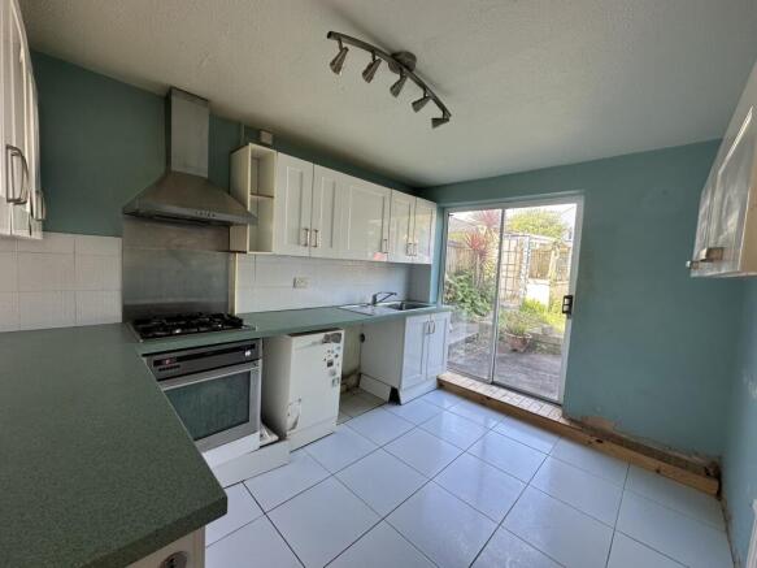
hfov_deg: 102.1
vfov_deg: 85.7
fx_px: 306
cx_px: 378
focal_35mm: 14
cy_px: 284
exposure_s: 1/99
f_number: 2.2
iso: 50
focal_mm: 2.22
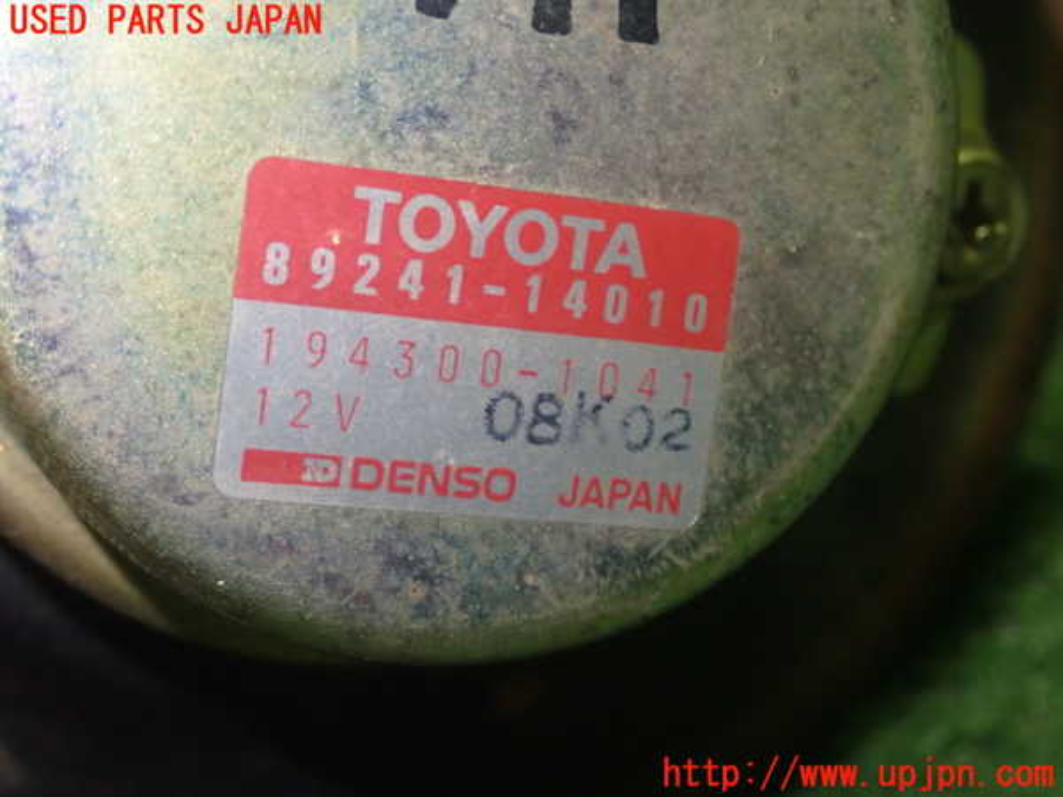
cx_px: 532
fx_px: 1781
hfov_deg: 33.2
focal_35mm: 58
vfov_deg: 25.2
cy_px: 398
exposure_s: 1/60
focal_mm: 10.35
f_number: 3.5
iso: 500
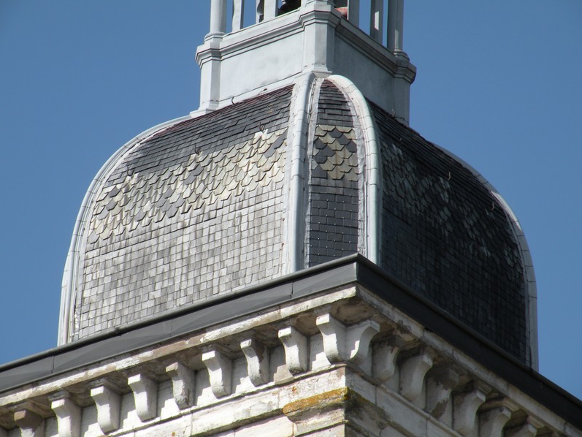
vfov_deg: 6.1
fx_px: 4120
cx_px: 291
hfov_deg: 8.1
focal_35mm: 245
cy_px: 218
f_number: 7.1
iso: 64
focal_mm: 43.1
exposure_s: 1/266
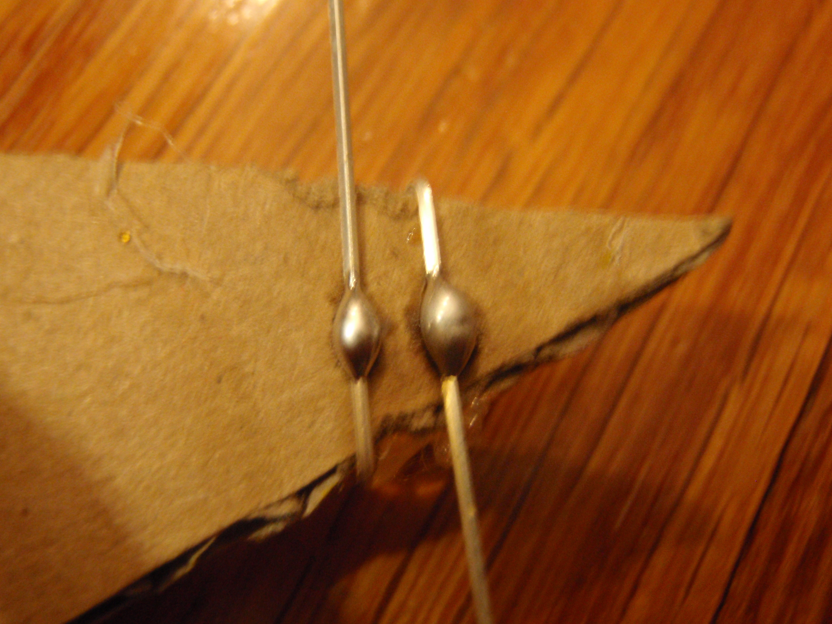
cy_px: 308
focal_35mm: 37
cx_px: 409
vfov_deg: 38.7
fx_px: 889
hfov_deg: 50.1
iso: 400
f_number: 4.1
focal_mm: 6.53
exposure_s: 1/4
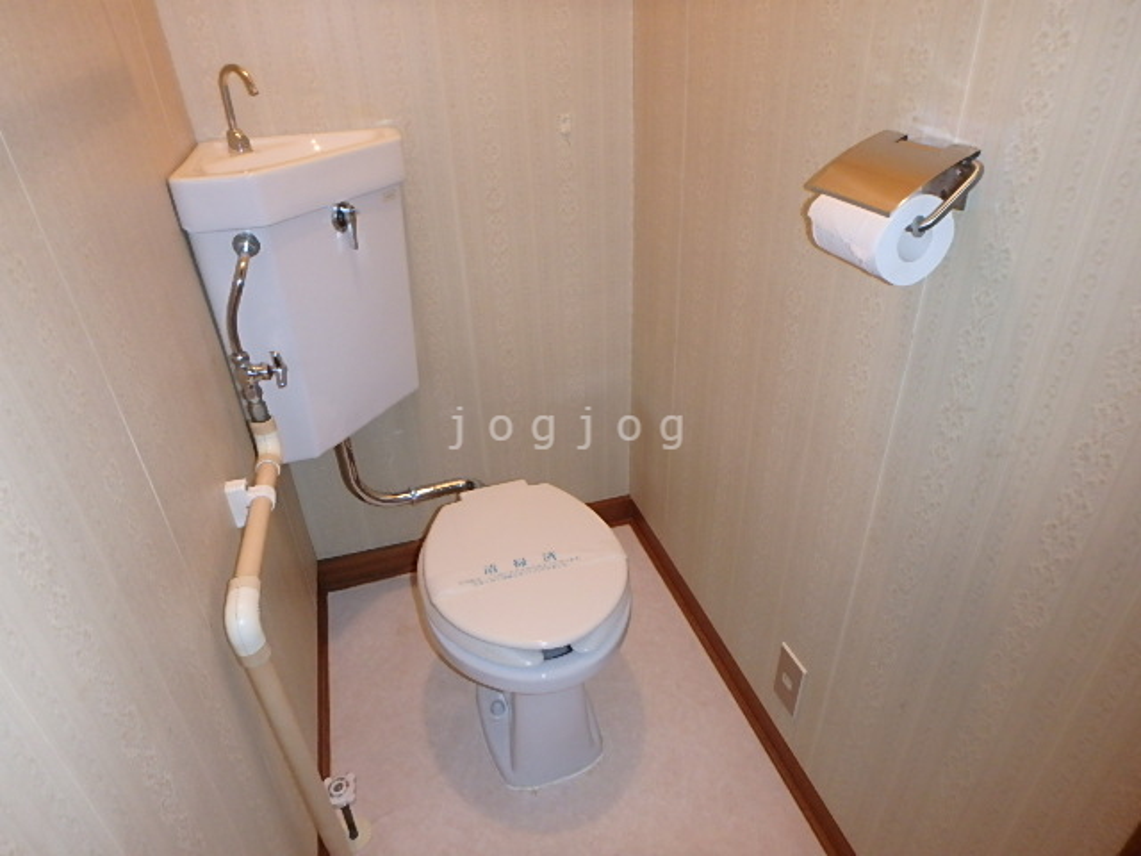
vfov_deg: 63.4
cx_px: 570
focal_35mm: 21
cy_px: 428
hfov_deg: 79.0
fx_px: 692
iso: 400
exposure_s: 1/30
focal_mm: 3.7
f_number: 3.5
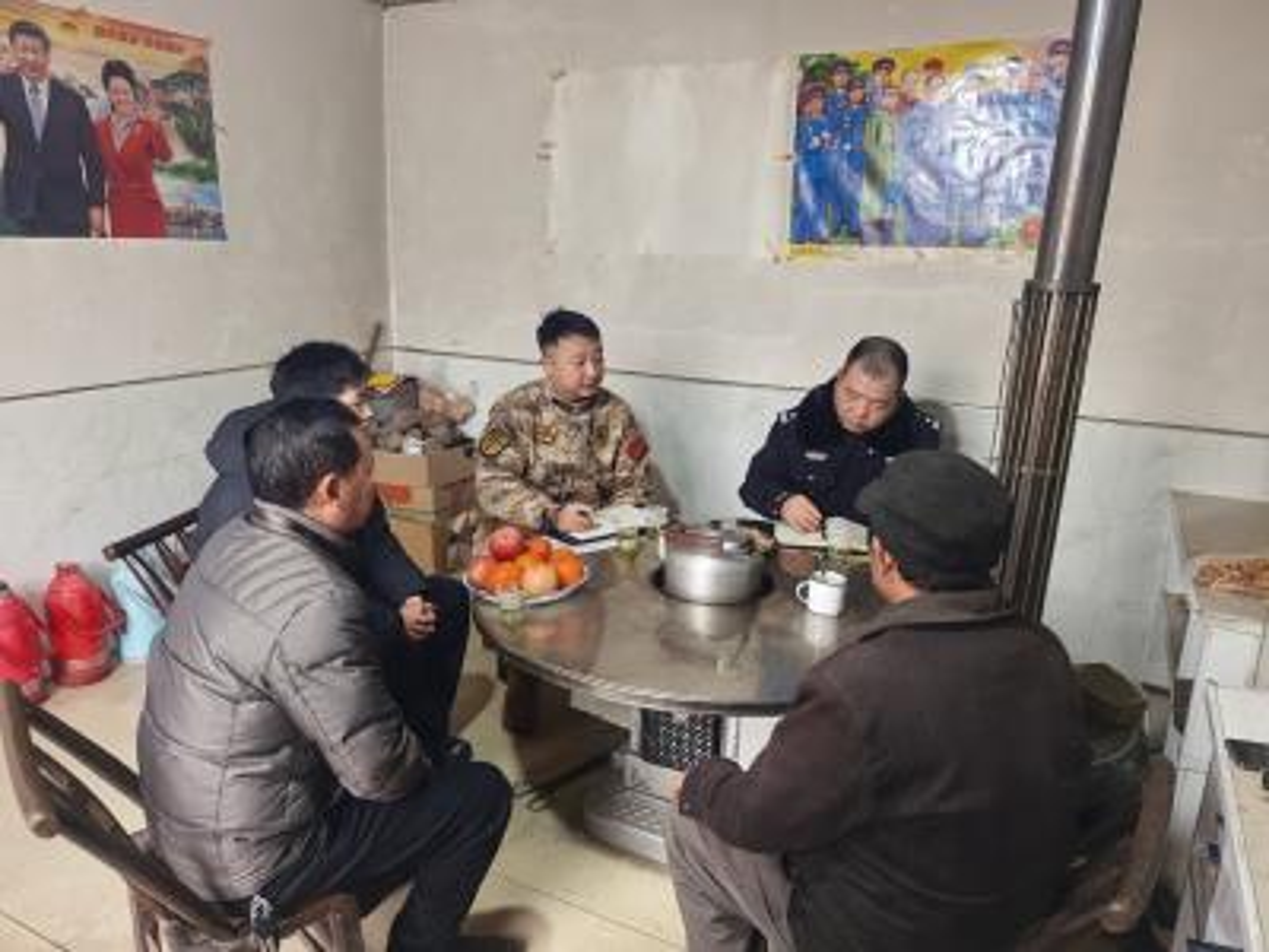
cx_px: 634
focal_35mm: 24
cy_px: 476
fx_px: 880
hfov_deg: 71.6
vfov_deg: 56.8
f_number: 1.6
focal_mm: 8.5
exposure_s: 1/50
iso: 160
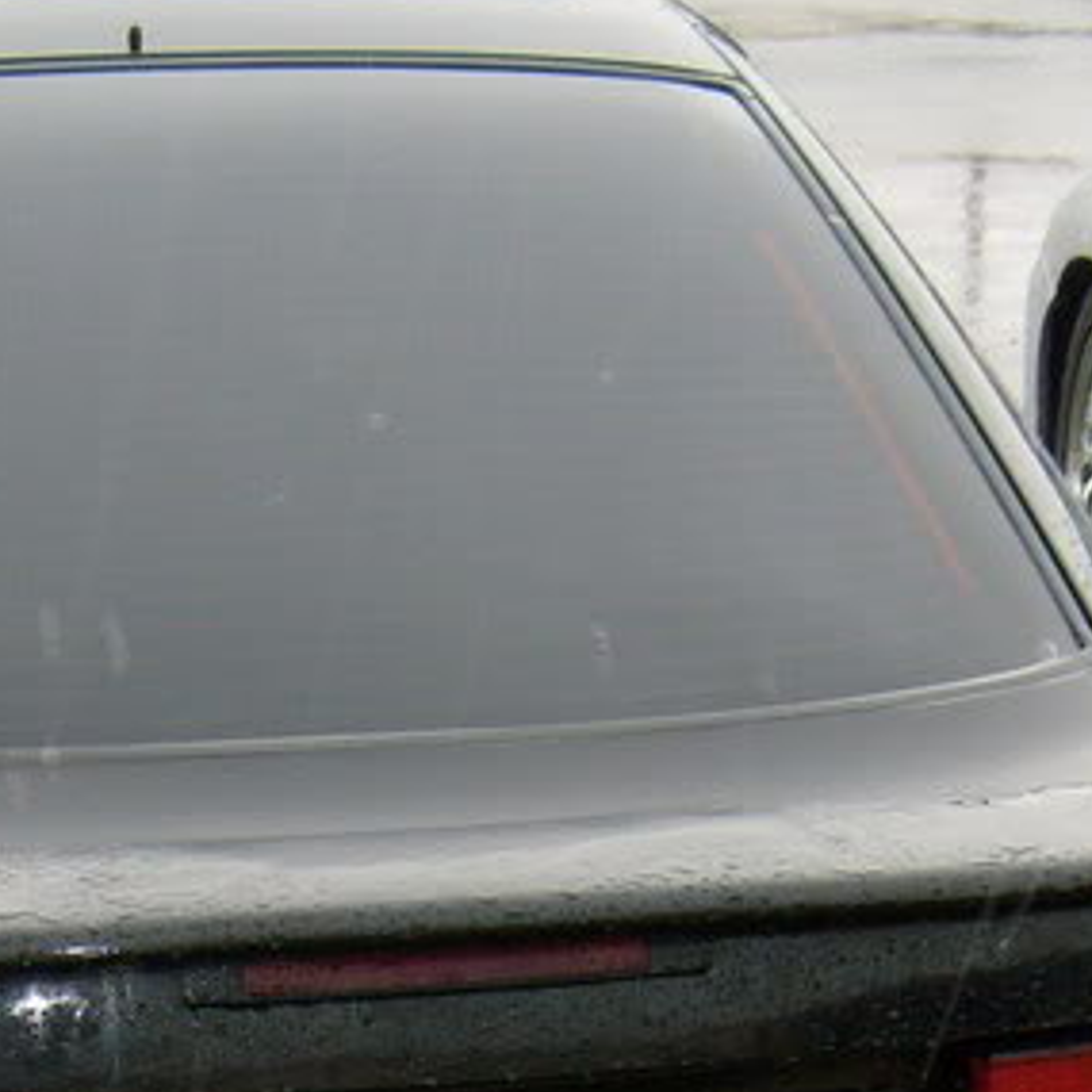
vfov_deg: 15.2
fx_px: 3962
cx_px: 345
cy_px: 1272
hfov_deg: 15.7
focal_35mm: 111
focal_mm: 5.8
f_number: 2.8
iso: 100
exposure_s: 1/45
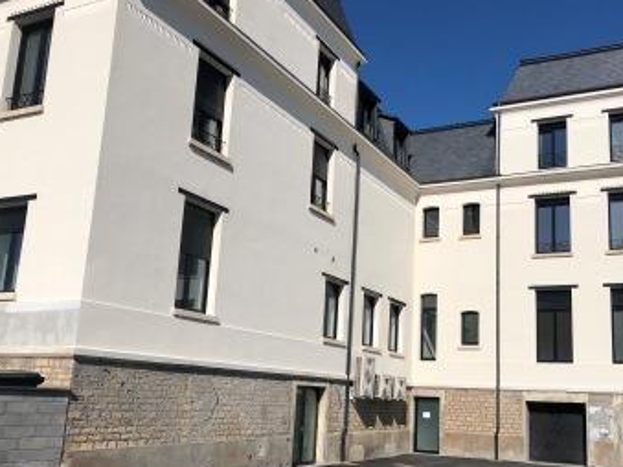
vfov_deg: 38.6
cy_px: 268
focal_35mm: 37
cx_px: 375
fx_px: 666
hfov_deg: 49.8
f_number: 1.8
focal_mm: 4
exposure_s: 1/5348
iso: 20
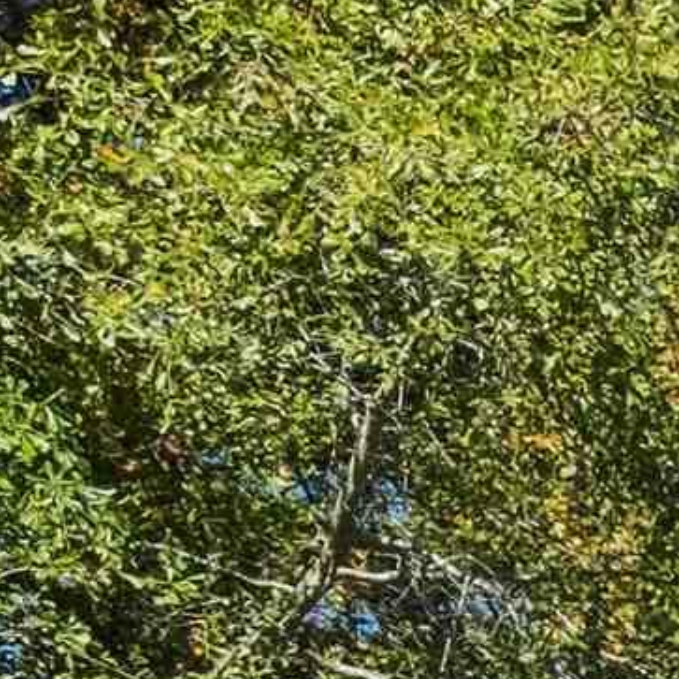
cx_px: 2866
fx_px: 3995
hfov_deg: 7.0
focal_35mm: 180
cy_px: 1871
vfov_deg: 8.5
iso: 800
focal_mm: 16.6
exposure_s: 1/250
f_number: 8
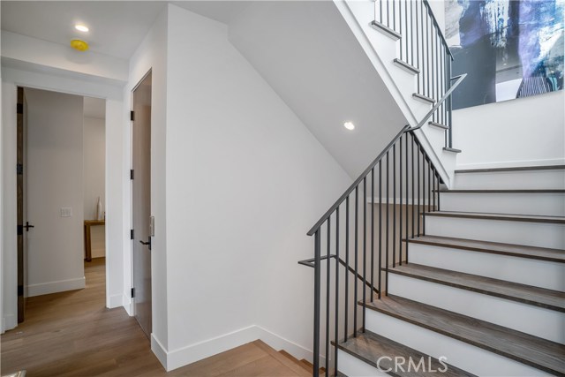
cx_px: 282
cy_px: 188
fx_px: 283
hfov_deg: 90.0
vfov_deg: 67.4
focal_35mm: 18
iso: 125
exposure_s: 1/60
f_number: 8
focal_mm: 18
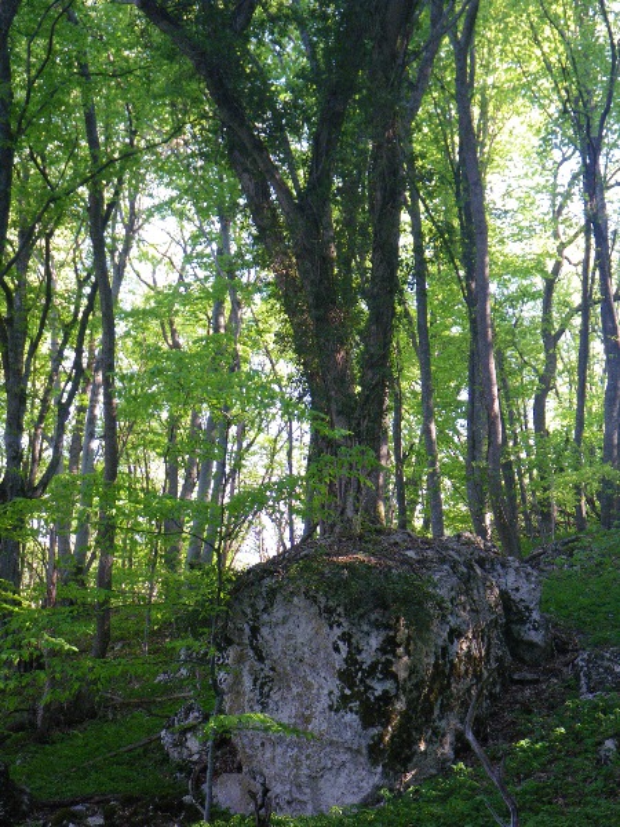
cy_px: 414
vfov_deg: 37.5
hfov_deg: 28.6
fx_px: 1218
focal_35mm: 51
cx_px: 310
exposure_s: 1/60
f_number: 4.4
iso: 320
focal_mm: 9.1
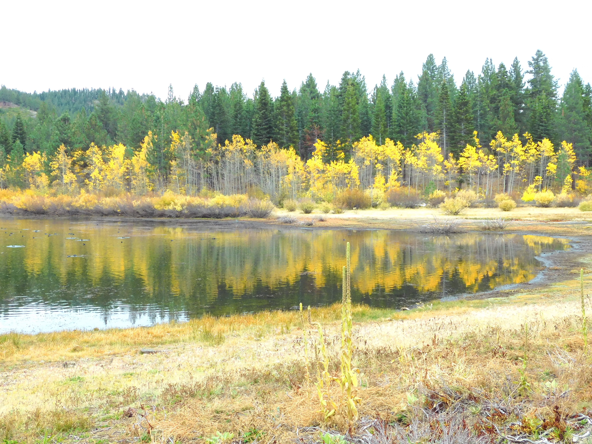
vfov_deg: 36.0
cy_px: 222
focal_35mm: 40
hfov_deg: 46.8
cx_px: 296
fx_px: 684
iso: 125
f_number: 3.6
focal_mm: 7.1
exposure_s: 1/125
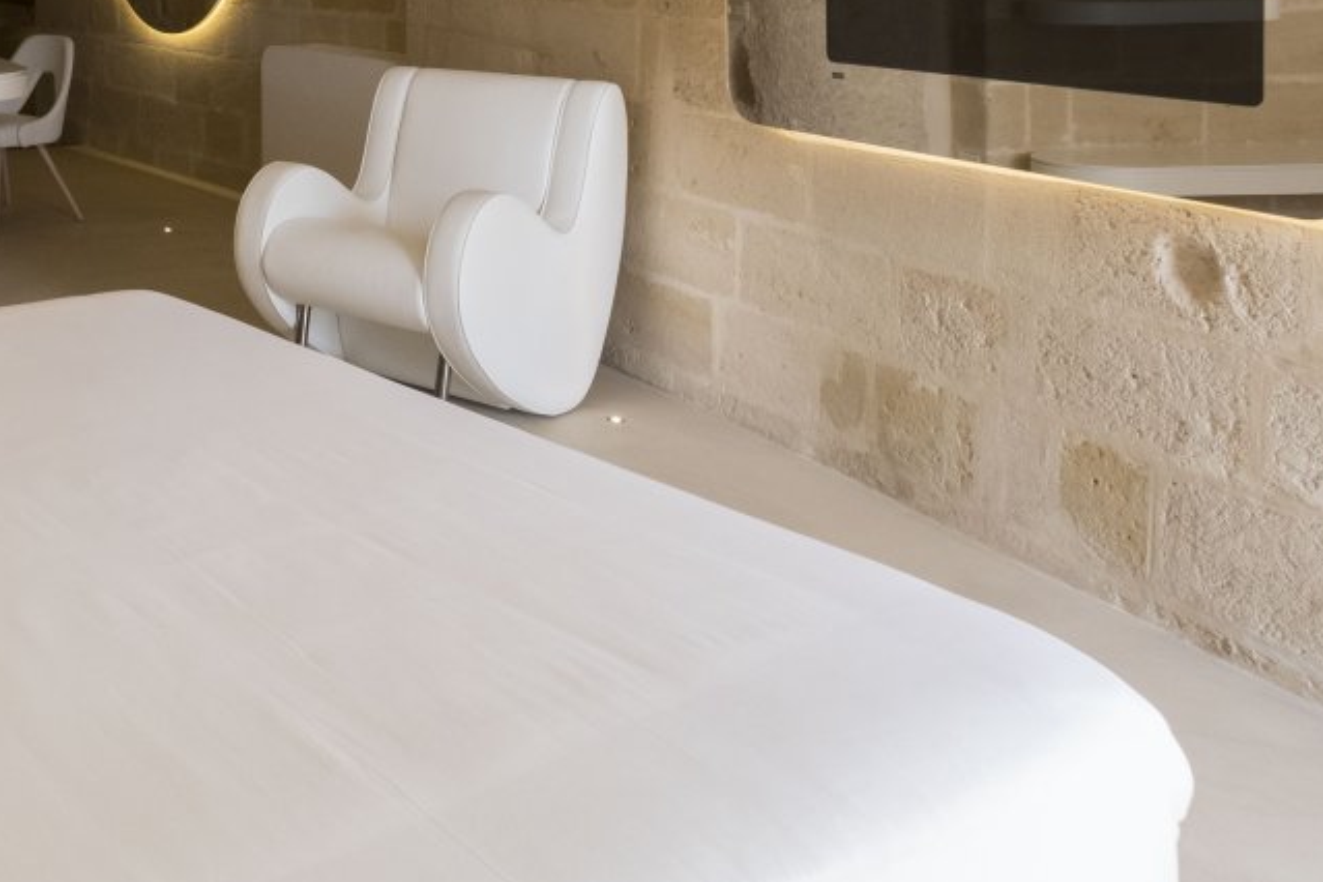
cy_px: -23
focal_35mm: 38
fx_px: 1396
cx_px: 8
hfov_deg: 43.6
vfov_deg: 32.0
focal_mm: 10
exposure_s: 1/125
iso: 800
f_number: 5.6
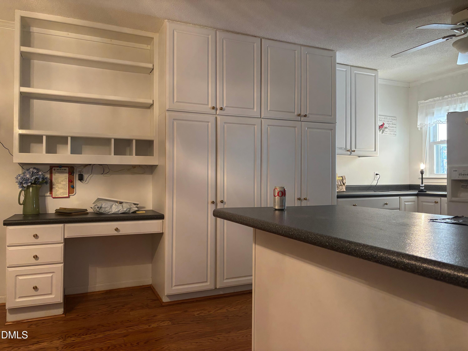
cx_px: 234
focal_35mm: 26
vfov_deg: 53.1
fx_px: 352
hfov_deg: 67.3
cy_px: 176
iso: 250
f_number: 1.6
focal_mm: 5.96
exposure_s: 1/60
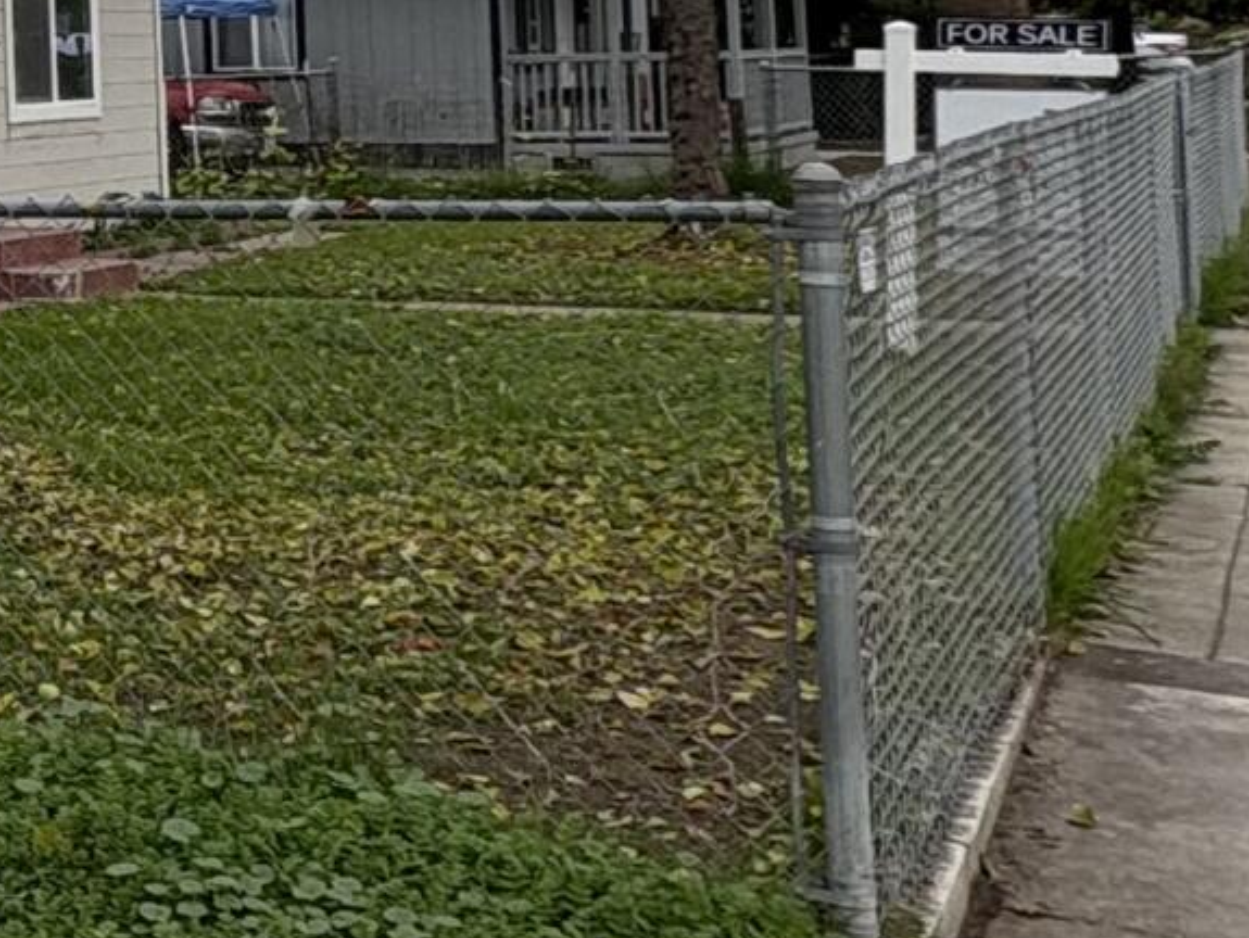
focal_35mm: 73
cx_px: -804
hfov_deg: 21.0
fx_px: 2636
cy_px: -26
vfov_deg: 19.5
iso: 40
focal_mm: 2.22
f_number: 2.2
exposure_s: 1/473
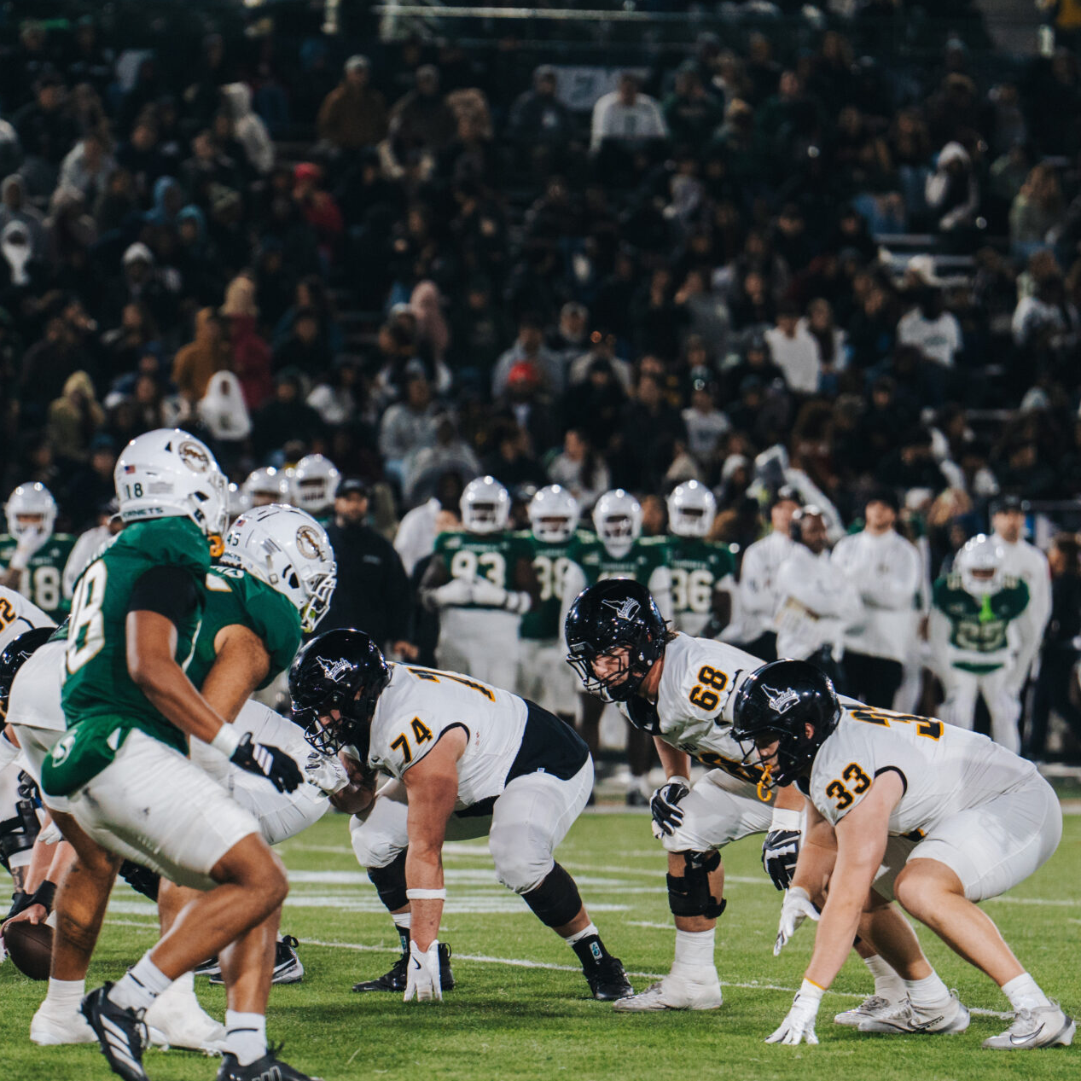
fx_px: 10317
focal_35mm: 292
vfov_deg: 6.0
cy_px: 662
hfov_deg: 6.0
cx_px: 494
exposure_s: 1/1000
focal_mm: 170
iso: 2500
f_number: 3.2
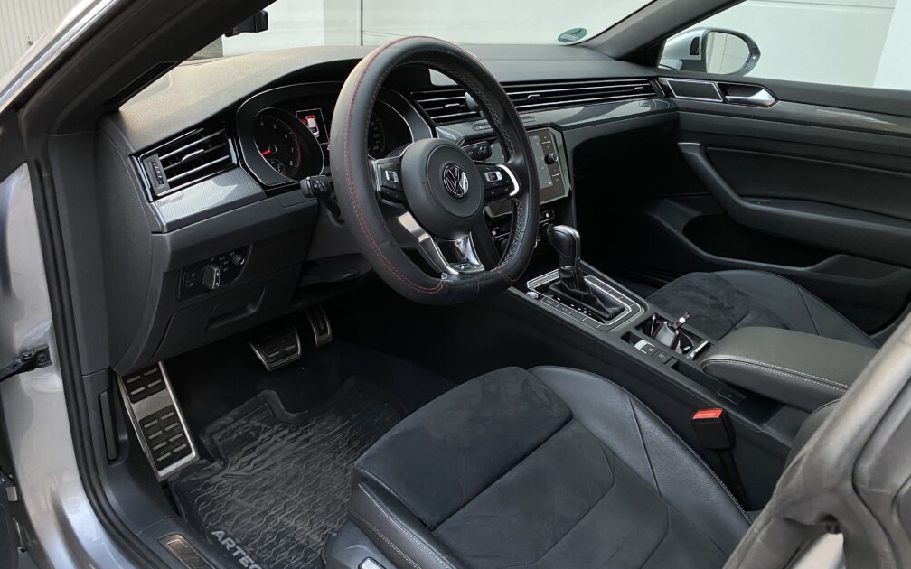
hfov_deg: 66.5
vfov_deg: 44.5
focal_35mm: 28
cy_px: 279
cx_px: 449
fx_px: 695
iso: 200
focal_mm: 4.25
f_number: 1.8
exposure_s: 1/60
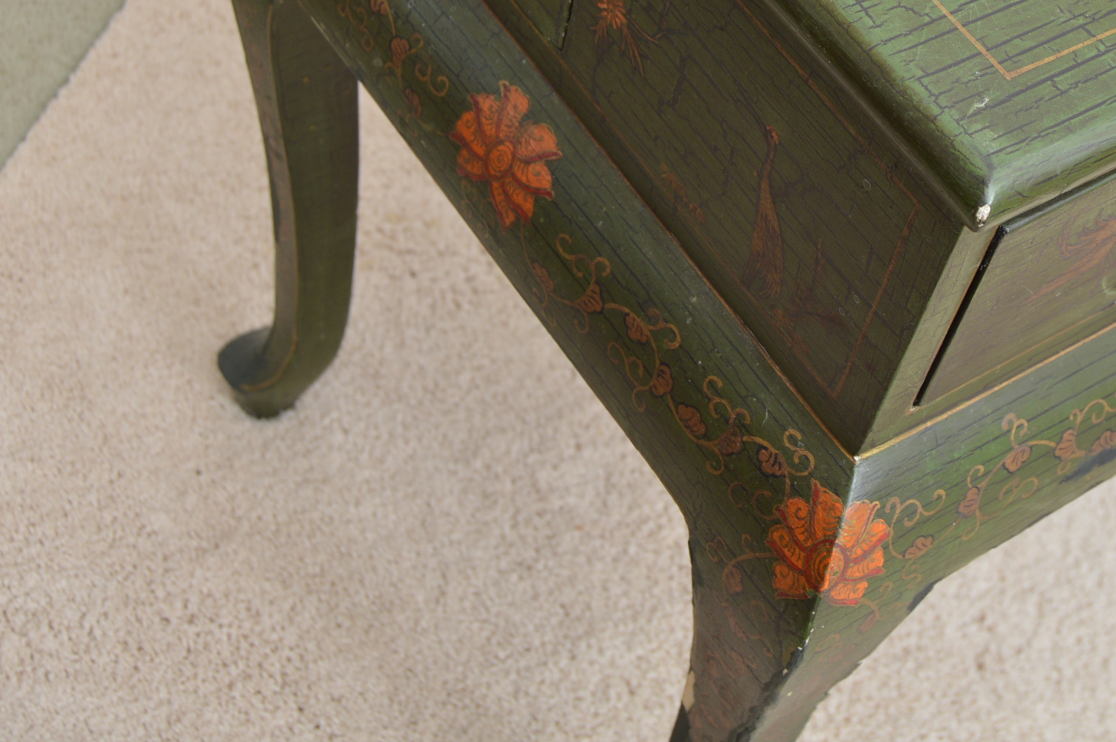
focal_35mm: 62
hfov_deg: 32.2
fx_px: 1920
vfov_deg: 21.6
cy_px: 165
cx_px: 730
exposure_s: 1/160
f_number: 5
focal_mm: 26
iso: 200
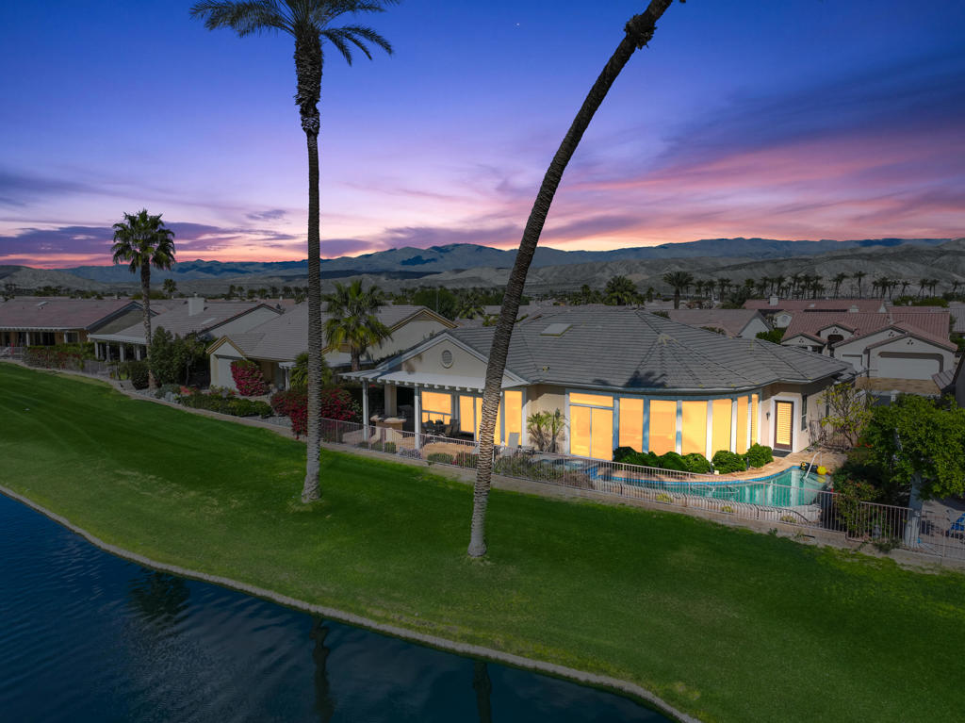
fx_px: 669
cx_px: 482
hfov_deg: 71.6
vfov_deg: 56.8
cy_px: 362
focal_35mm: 24
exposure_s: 1/2000
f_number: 2.8
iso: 100
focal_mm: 12.29
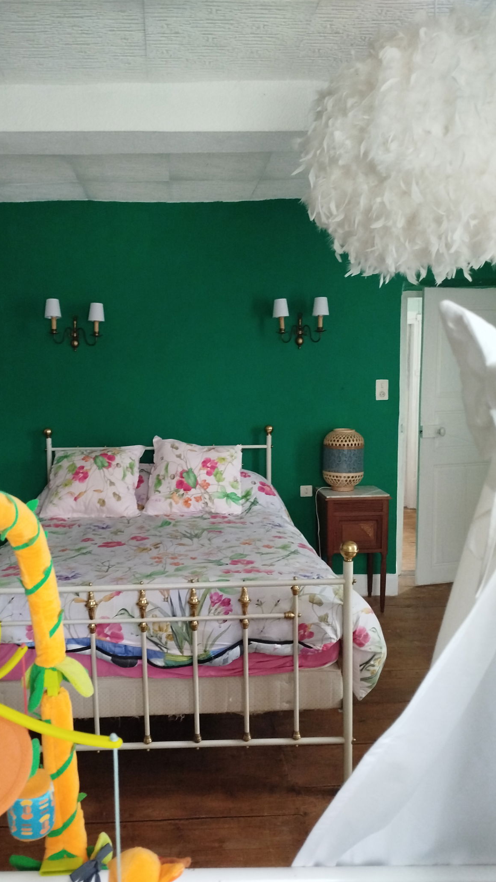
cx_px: 181
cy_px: 450
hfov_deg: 42.5
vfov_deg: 69.9
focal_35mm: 27
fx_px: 631
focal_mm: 5.31
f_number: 1.7
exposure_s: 1/25
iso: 500
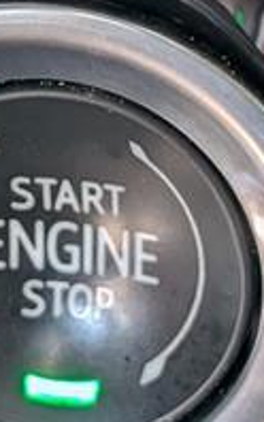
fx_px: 1931
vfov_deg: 12.5
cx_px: 75
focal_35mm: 168
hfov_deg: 7.8
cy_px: 241
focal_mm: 6.9
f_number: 1.68
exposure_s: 1/167
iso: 352
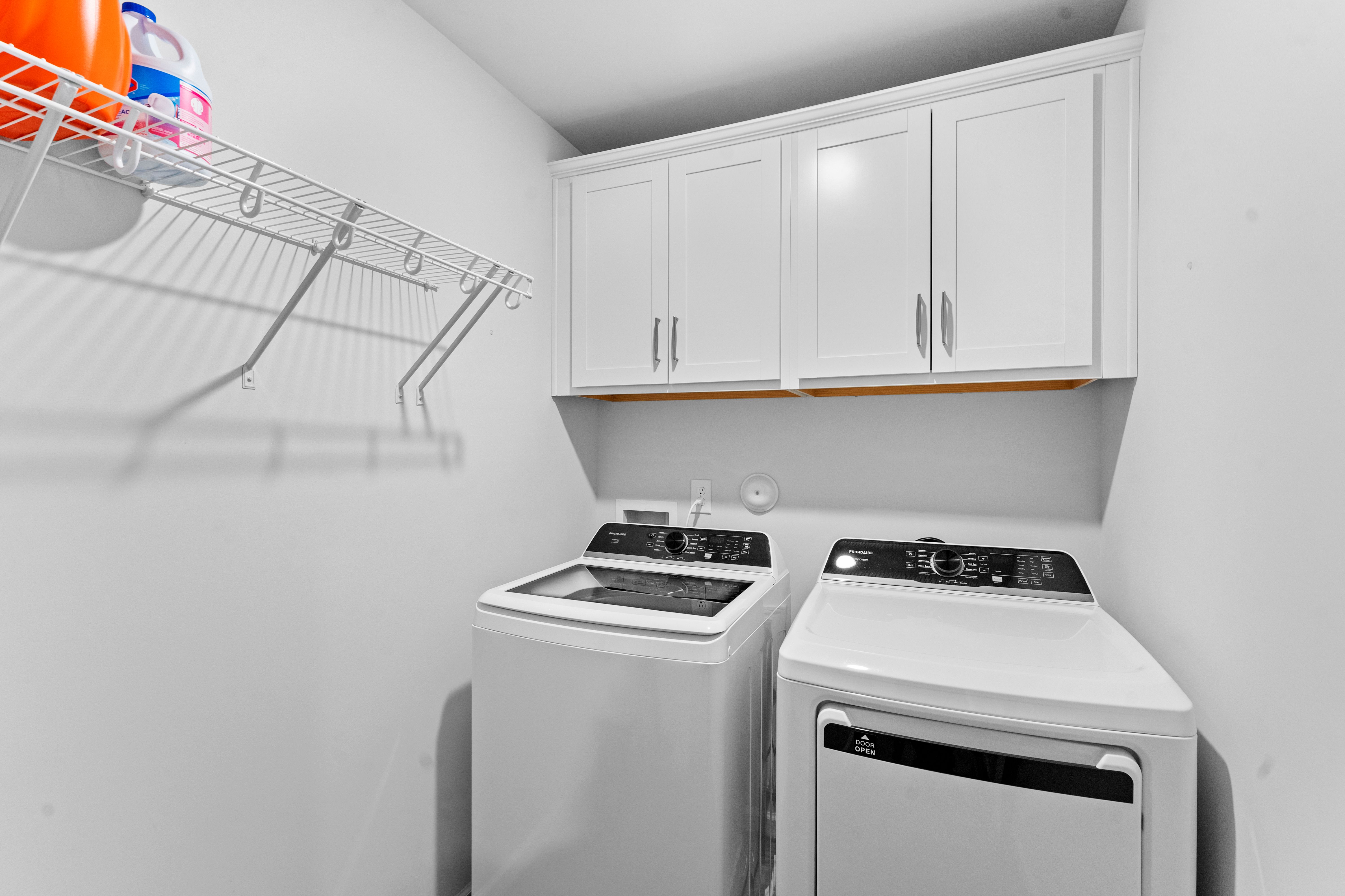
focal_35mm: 16
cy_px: 448
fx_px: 579
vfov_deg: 75.5
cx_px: 672
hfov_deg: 98.5
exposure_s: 1/5
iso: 1250
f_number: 9
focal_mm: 15.5
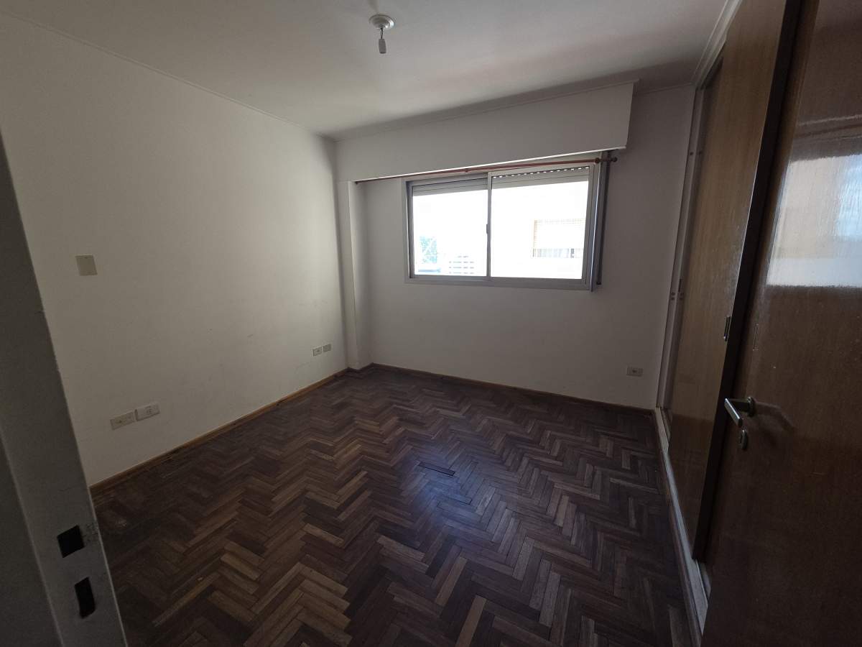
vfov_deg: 89.9
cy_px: 324
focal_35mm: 13
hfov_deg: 106.2
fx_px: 324
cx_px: 431
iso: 50
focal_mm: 2.2
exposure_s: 1/123
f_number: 2.2
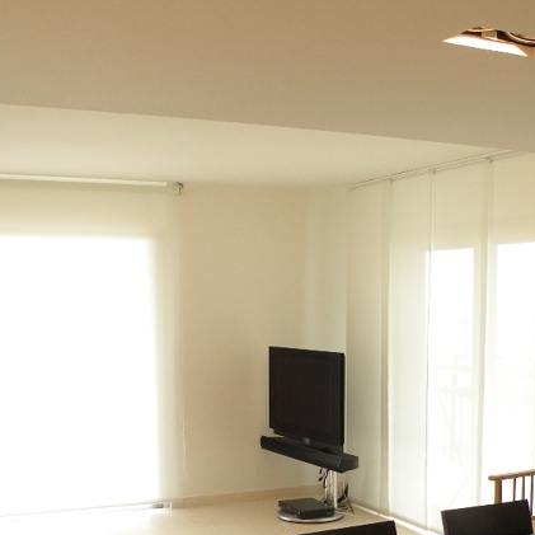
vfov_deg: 32.7
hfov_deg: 33.0
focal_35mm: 51
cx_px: 379
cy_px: 407
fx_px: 892
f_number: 2.8
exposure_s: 1/60
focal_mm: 4.7
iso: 104
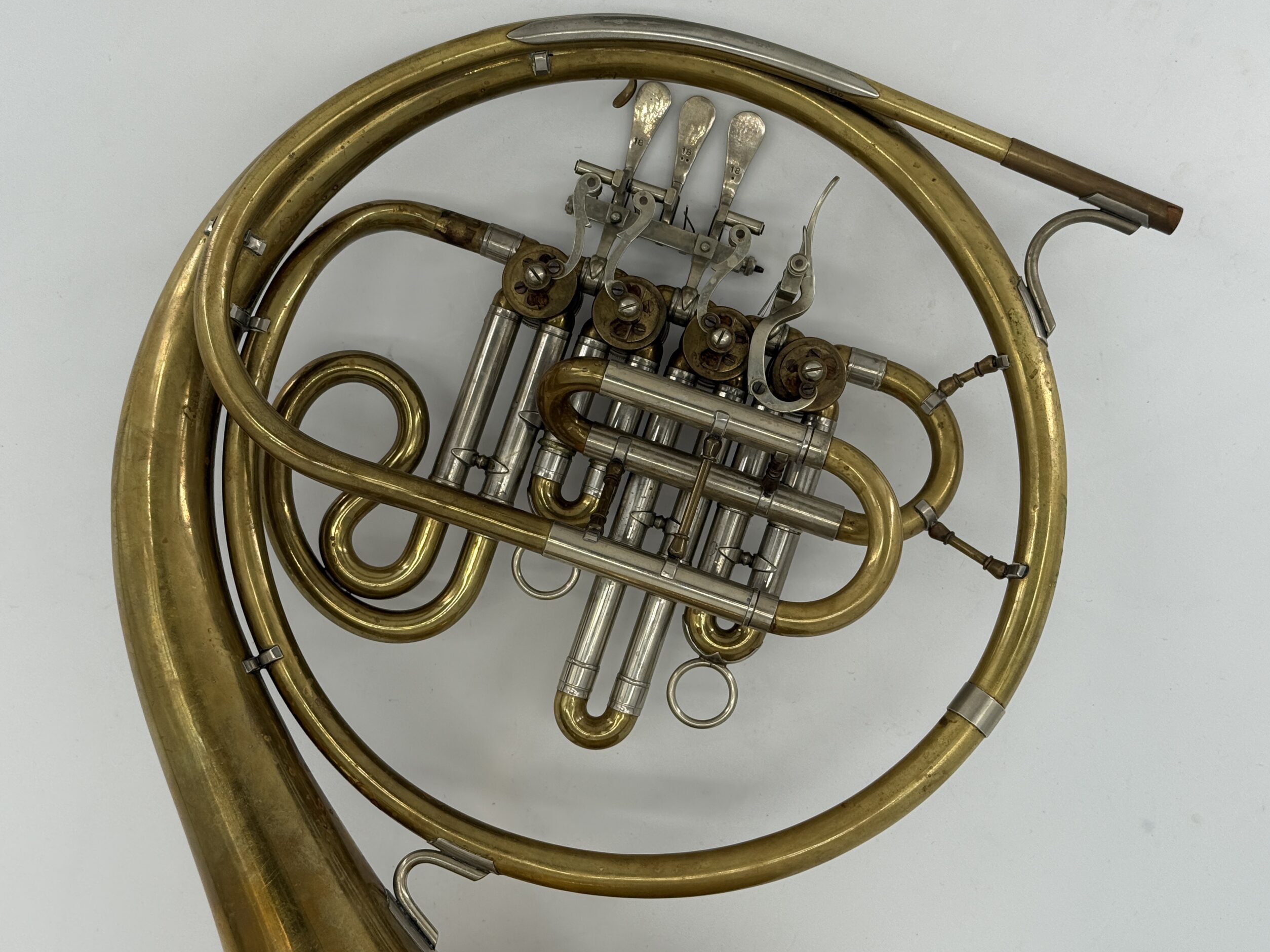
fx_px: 1798
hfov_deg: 38.9
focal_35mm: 49
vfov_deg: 29.7
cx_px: 644
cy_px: 471
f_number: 1.78
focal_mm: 6.76
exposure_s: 1/1642
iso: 80
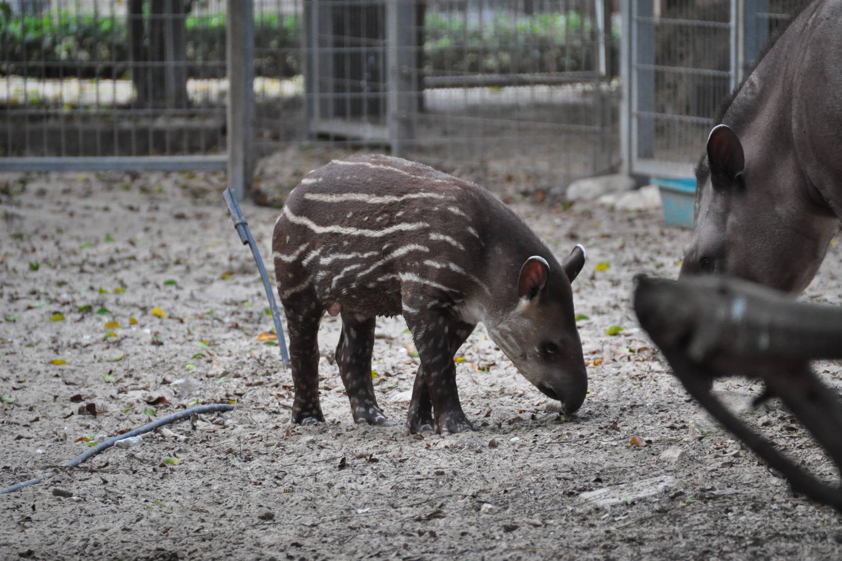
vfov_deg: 3.0
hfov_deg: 4.6
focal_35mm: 452
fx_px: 10572
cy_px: 280
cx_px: 422
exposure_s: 1/40
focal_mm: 300
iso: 1600
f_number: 5.6
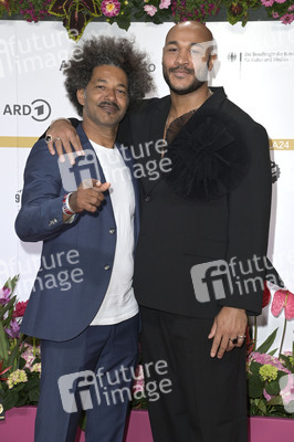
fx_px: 957
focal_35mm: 78
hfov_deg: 17.5
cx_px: 147
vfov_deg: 26.0
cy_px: 221
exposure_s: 1/250
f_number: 6.3
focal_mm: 78
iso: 640
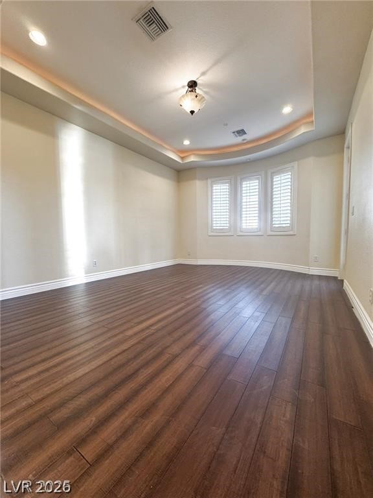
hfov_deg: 85.7
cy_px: 249
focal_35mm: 14
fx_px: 201
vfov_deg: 102.1
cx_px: 186
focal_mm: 2.2
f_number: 2.2
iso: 160
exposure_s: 1/60
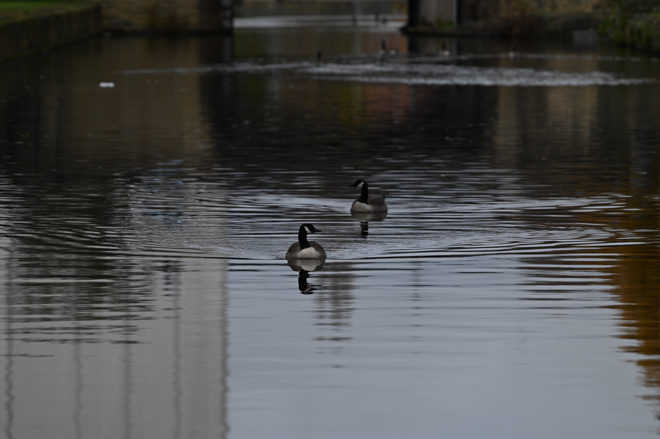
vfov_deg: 4.7
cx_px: 330
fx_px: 5313
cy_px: 220
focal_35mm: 290
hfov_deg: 7.1
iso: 250
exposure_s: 1/500
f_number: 5.6
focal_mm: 290
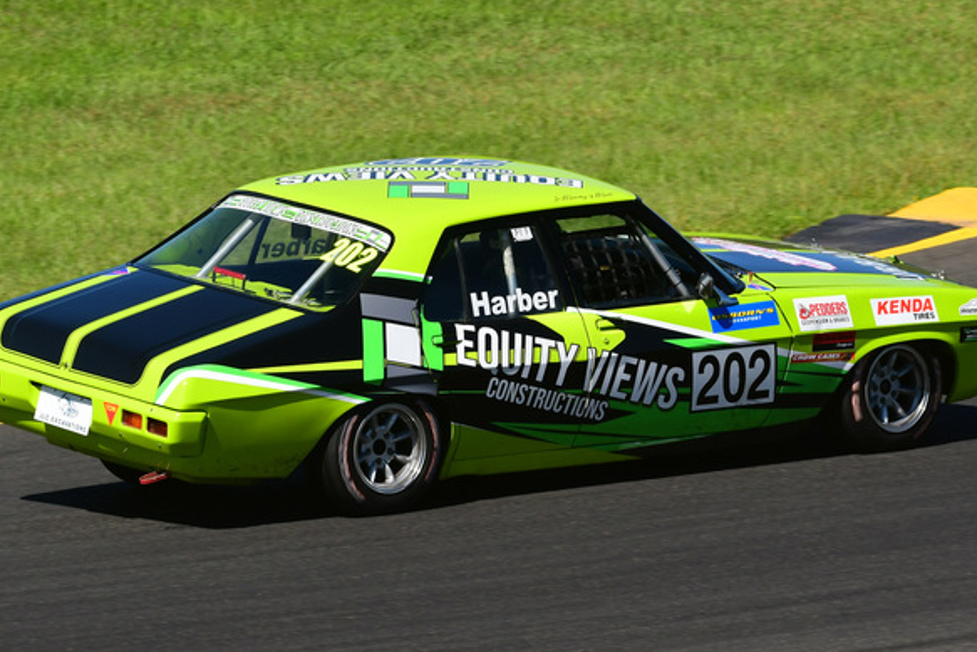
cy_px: 210
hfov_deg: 4.8
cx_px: 523
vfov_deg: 3.2
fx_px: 11726
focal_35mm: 432
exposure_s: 1/640
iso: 500
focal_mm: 210
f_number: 13
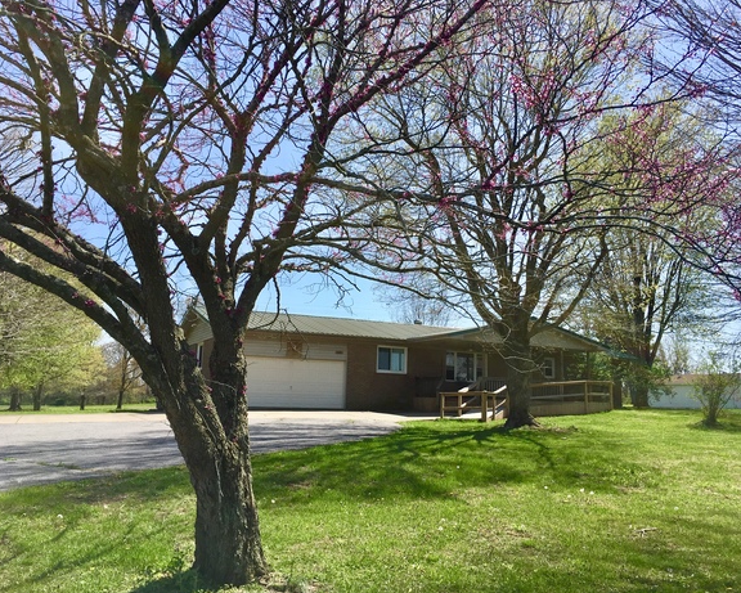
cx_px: 389
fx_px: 680
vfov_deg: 47.1
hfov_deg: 57.1
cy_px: 296
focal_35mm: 31
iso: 25
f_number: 2.2
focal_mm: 4.15
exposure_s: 1/1479
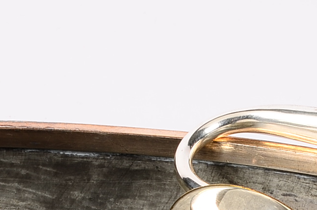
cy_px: 338
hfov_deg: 3.5
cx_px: 231
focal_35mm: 596
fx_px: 5236
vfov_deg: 2.3
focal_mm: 105
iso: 100
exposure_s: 1/160
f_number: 14
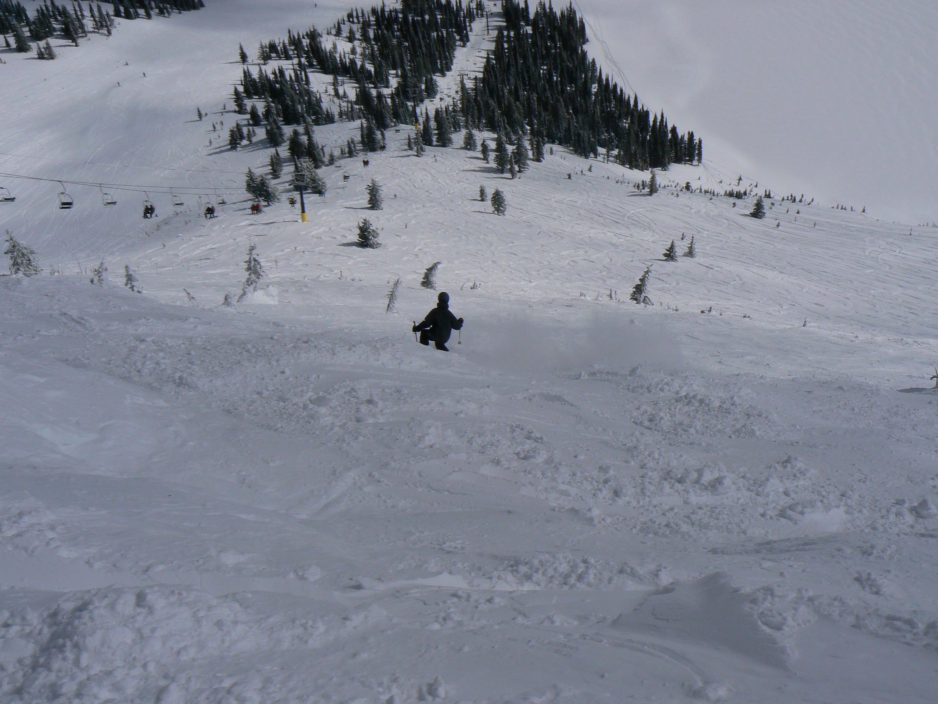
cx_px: 469
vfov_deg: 39.7
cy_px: 352
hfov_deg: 51.4
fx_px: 976
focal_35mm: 36
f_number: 8
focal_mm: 6
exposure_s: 1/2000
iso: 80
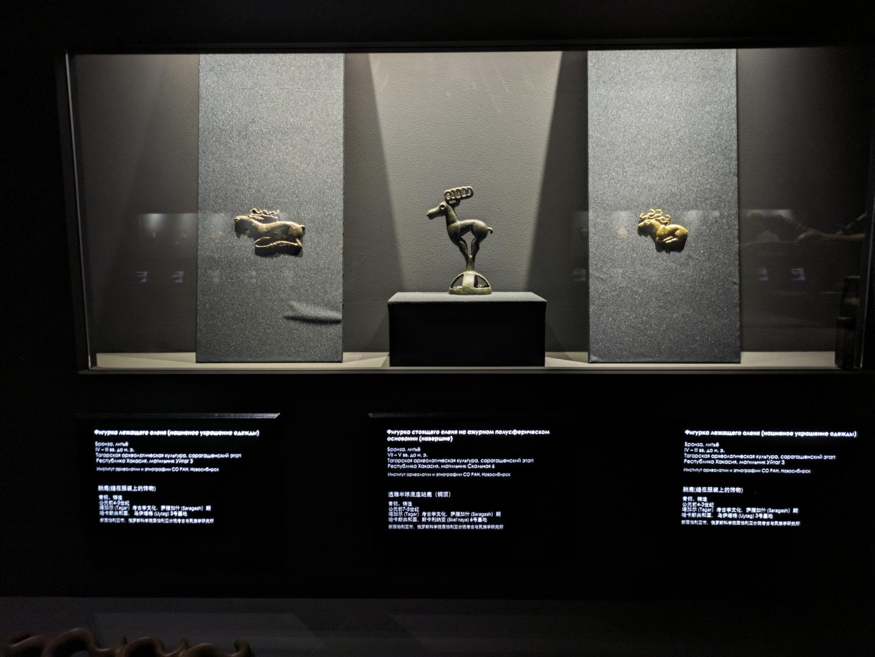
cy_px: 328
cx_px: 438
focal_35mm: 25
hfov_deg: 69.4
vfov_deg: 54.9
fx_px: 632
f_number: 1.89
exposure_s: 1/16.7
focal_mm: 5.43
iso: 732
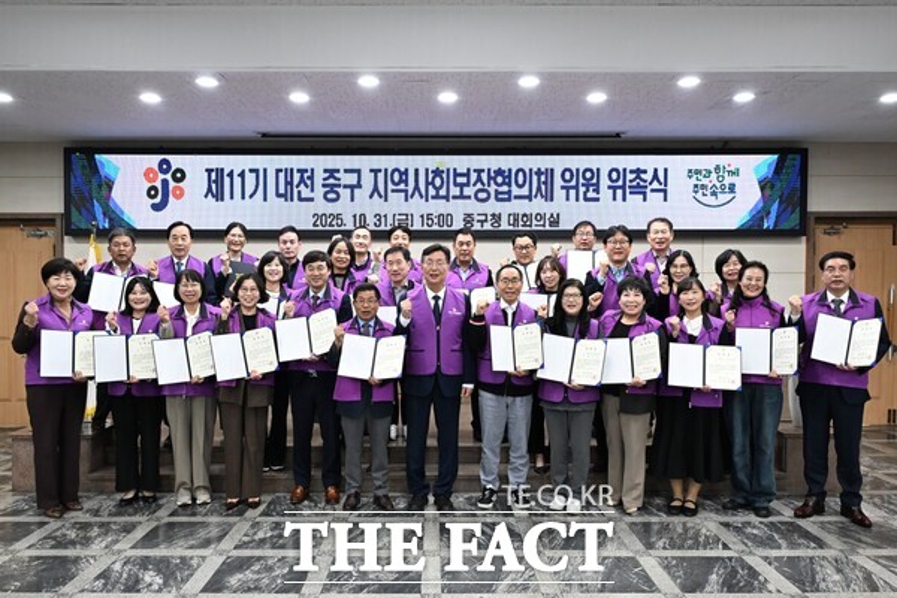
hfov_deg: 68.4
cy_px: 299
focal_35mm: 26
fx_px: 660
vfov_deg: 48.7
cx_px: 448
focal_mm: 26.5
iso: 3200
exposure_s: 1/160
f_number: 5.6
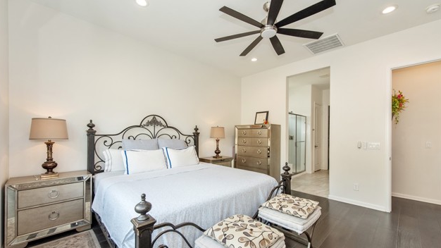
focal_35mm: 15
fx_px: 175
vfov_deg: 70.2
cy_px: 139
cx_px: 218
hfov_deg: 103.0
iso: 640
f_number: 5.6
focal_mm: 14
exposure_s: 1/125
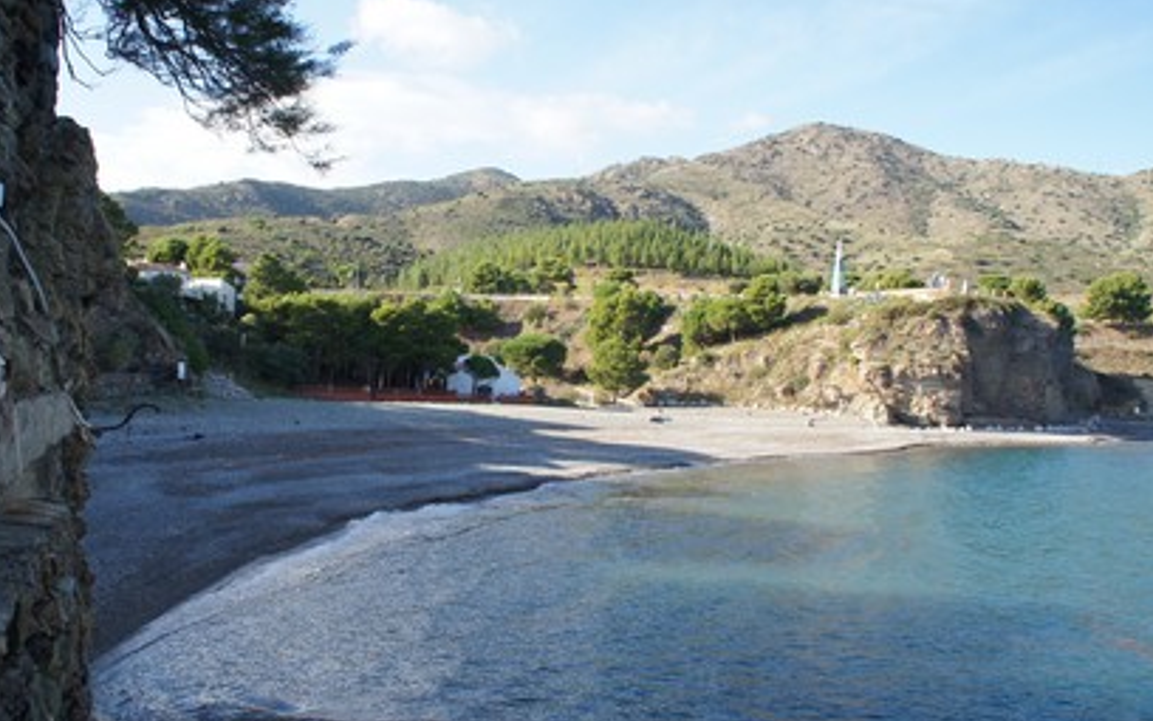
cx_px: 520
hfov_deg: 61.1
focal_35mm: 31
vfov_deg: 40.6
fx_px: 974
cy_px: 358
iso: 100
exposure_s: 1/125
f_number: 7.1
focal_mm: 18
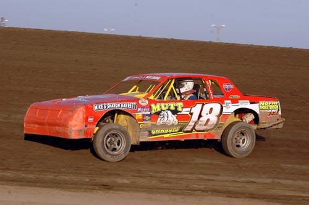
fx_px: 1157
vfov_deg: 10.1
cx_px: 154
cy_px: 102
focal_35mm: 135
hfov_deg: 15.2
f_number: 8
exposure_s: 1/500
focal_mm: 90
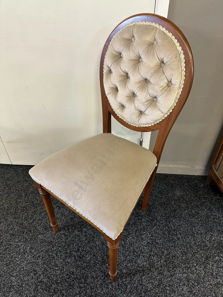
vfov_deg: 71.6
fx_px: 206
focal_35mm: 24
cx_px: 112
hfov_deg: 56.8
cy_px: 148
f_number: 1.78
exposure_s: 1/50
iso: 200
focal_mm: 6.86
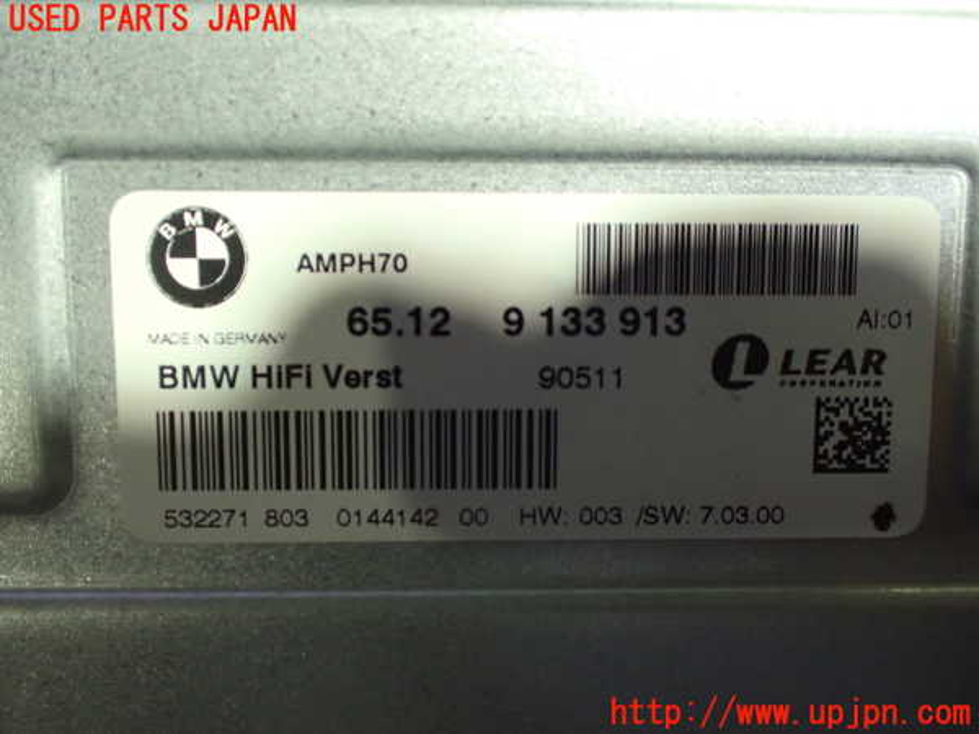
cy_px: 367
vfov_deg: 46.8
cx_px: 490
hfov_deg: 60.0
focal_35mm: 30
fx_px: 848
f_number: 2.3
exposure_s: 1/80
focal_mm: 5.4
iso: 800
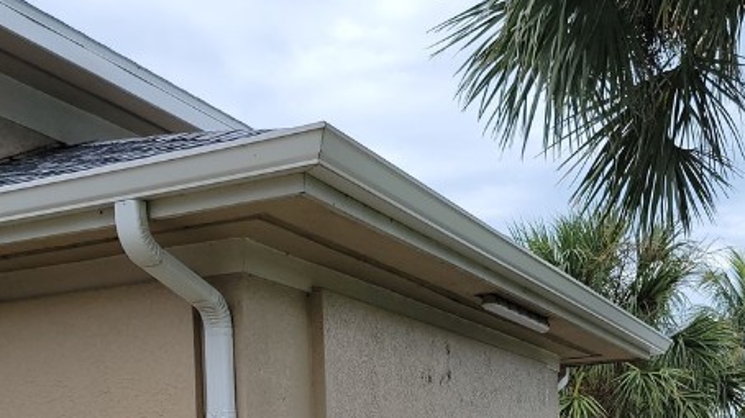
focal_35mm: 59
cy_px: 495
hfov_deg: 35.2
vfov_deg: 19.3
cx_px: 264
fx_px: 1165
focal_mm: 6.7
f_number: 1.8
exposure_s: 1/626
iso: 16
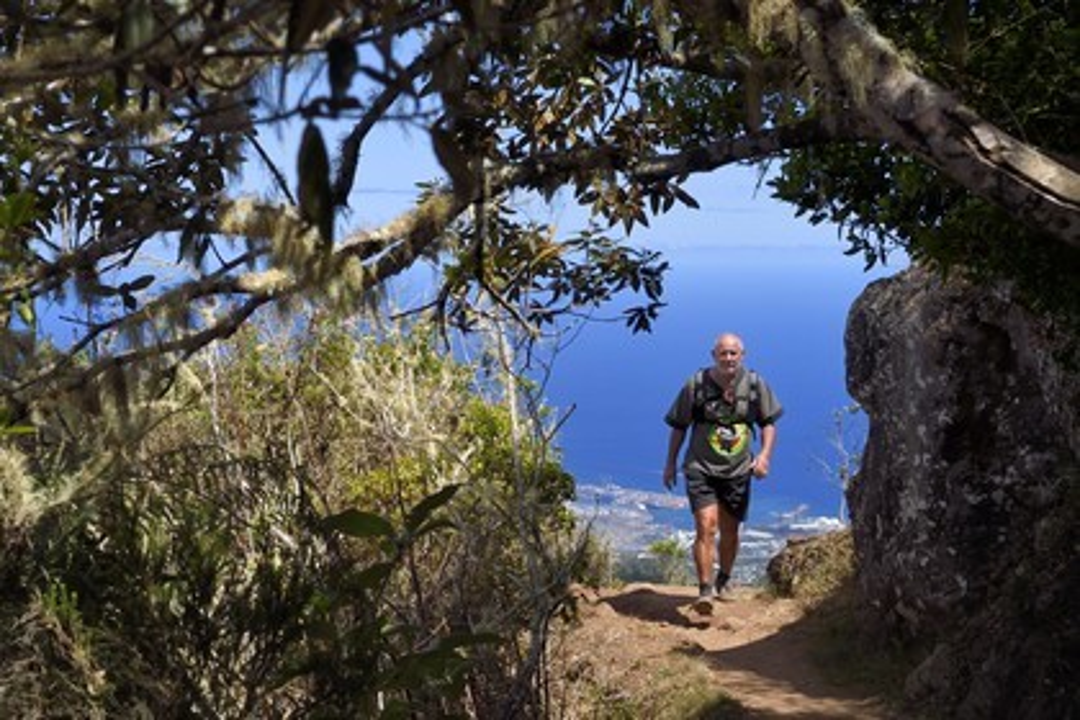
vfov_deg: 21.9
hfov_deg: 32.4
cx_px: 540
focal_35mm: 62
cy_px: 360
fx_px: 1860
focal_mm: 62
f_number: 16
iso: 200
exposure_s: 1/250
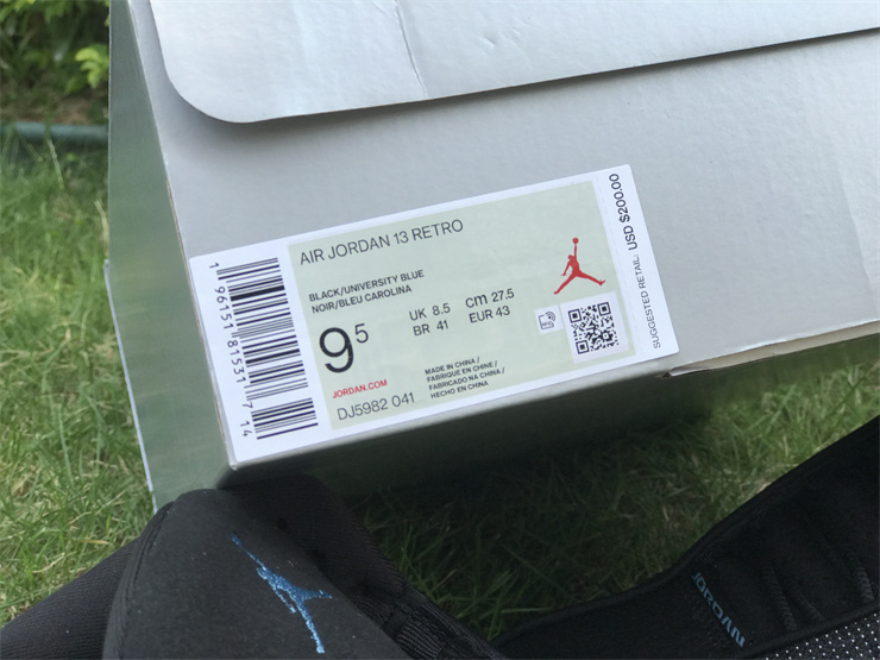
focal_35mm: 57
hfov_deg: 33.8
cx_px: 440
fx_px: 1449
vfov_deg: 25.7
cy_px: 330
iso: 20
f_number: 2.8
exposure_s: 1/306
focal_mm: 6.6
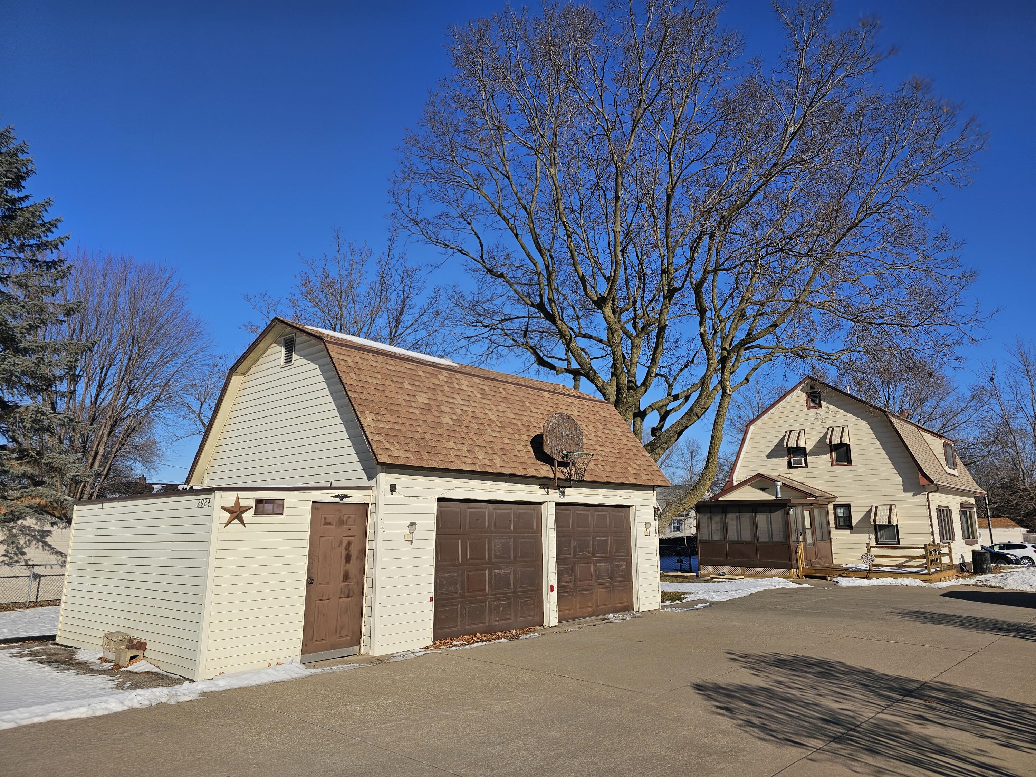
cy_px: 388
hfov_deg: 73.9
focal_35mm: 23
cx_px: 518
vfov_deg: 58.9
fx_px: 688
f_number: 1.7
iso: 12
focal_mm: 6.3
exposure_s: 1/1700
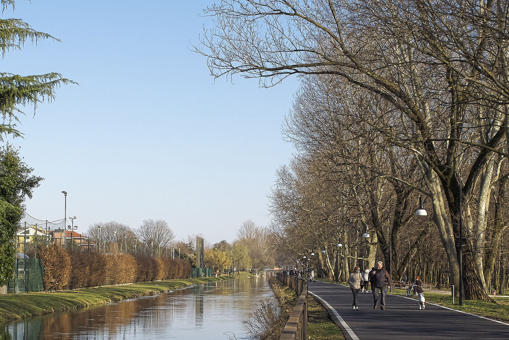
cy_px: 205
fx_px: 1090
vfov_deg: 17.7
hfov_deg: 26.2
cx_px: 182
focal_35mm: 77
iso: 250
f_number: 6.3
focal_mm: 36
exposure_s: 1/800
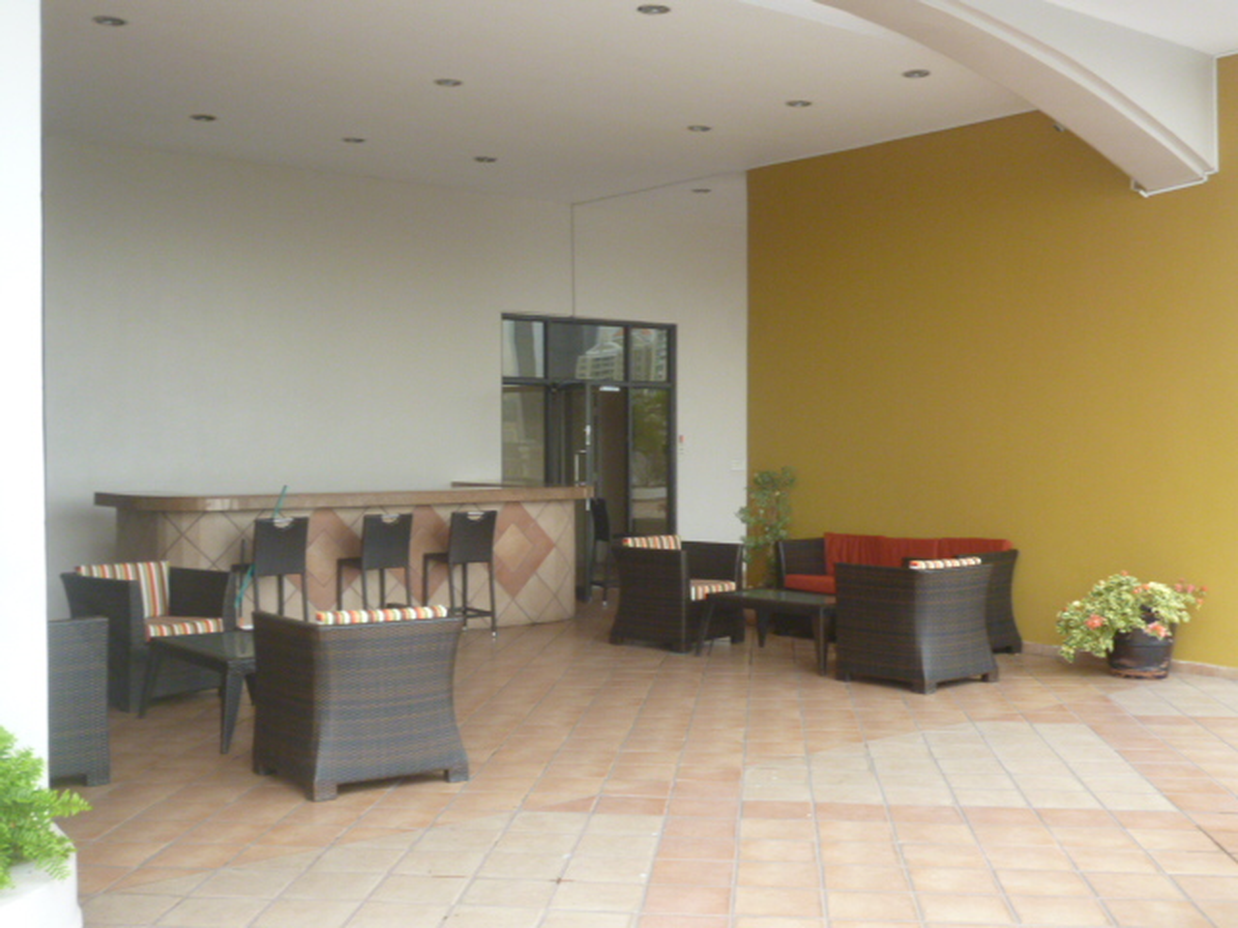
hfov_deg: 45.8
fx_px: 1466
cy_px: 464
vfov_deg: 35.1
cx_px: 619
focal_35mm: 41
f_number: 3.7
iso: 320
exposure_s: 1/60
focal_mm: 7.3
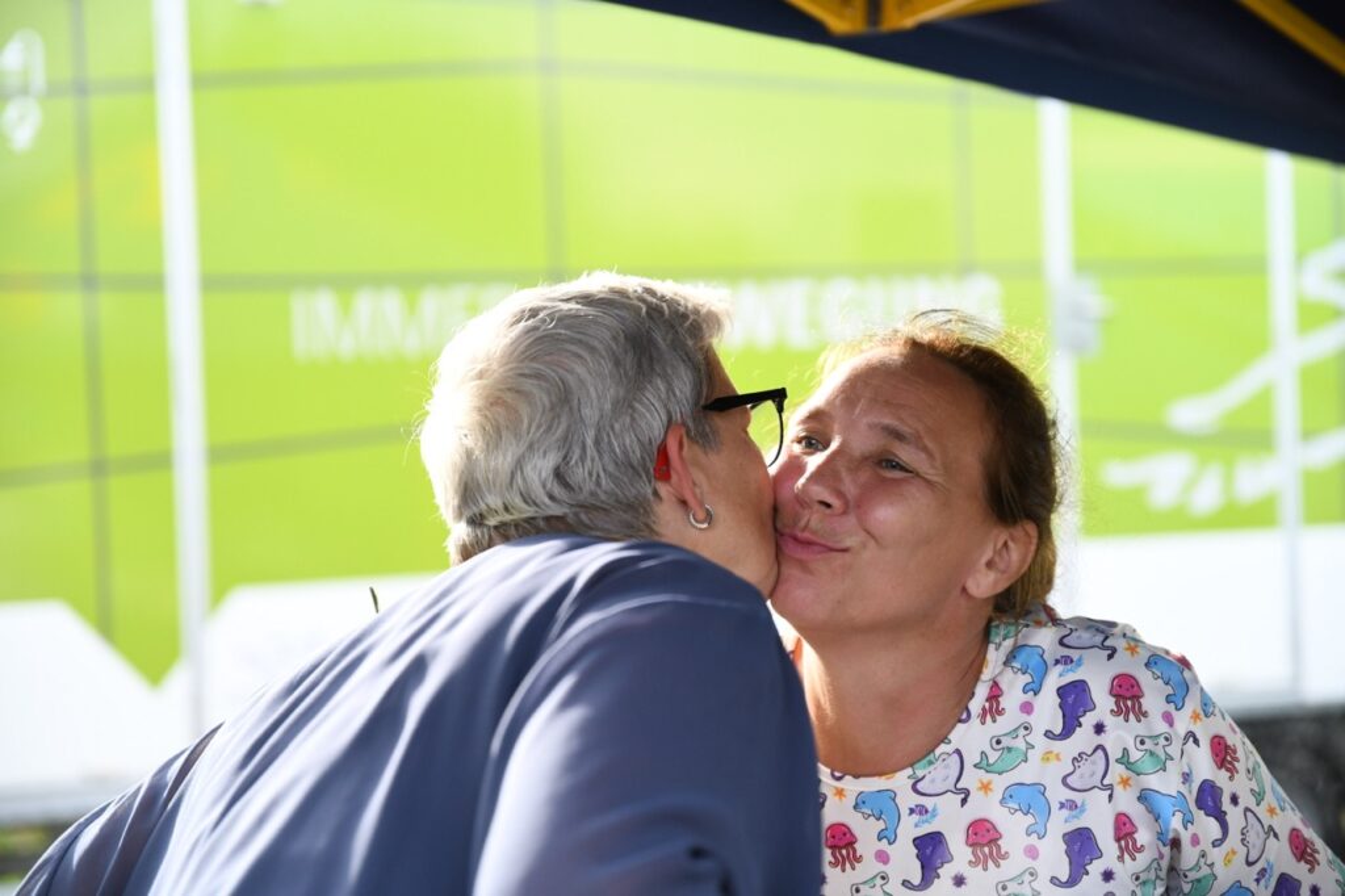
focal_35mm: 70
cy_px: 448
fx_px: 2614
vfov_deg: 19.4
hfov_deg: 28.9
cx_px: 672
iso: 1250
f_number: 2.8
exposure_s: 1/1600
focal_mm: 70
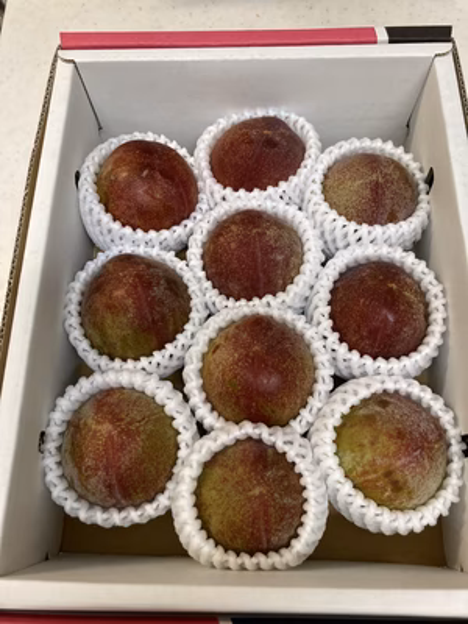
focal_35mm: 28
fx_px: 505
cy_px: 312
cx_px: 234
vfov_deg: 63.4
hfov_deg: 49.7
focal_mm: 3.99
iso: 125
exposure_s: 1/60
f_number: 1.8
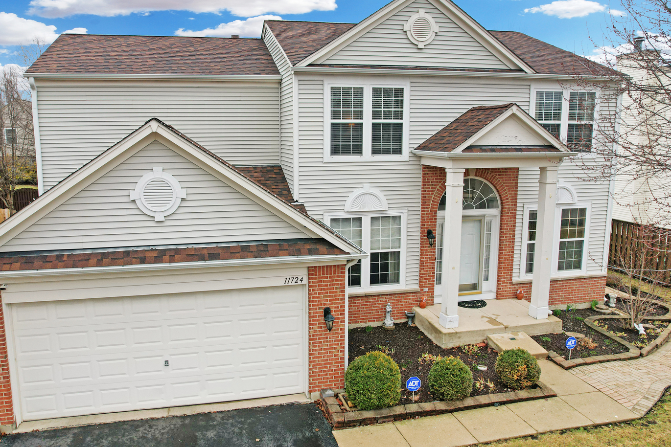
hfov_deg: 69.2
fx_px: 485
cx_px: 303
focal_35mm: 26
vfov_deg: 49.5
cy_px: 218
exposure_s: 1/350
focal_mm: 8.38
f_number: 2.8
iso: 140
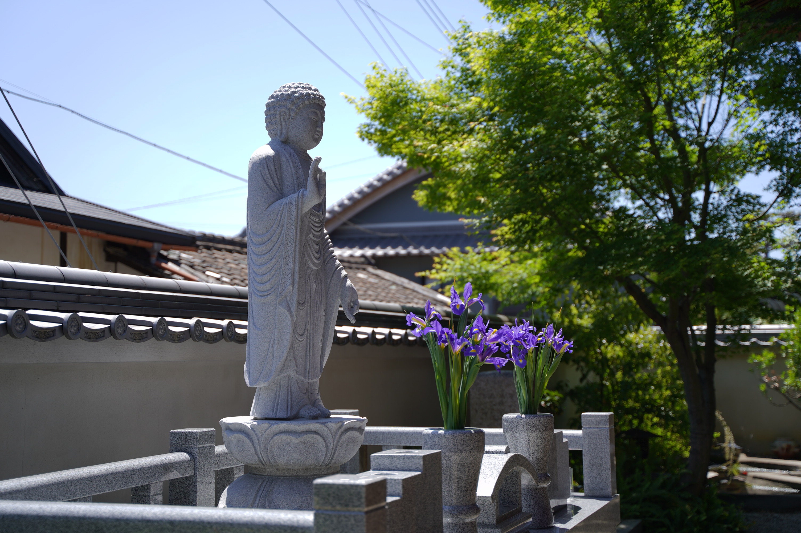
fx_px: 1045
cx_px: 400
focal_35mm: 47
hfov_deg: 41.9
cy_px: 266
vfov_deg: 28.6
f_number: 2.8
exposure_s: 1/640
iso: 50
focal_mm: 47
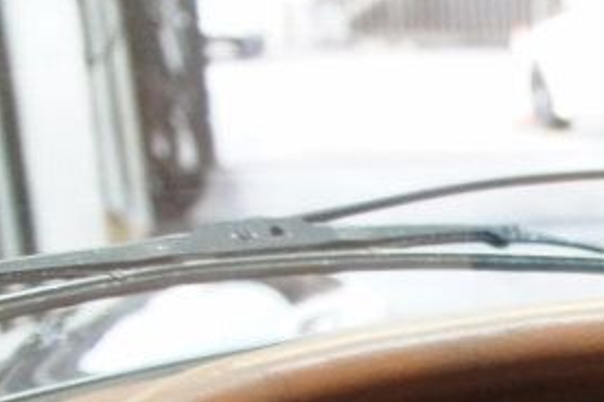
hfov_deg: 16.7
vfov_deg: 12.5
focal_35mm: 100
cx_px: 1107
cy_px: 729
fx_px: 1678
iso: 1600
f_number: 3.5
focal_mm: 18
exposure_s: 1/40
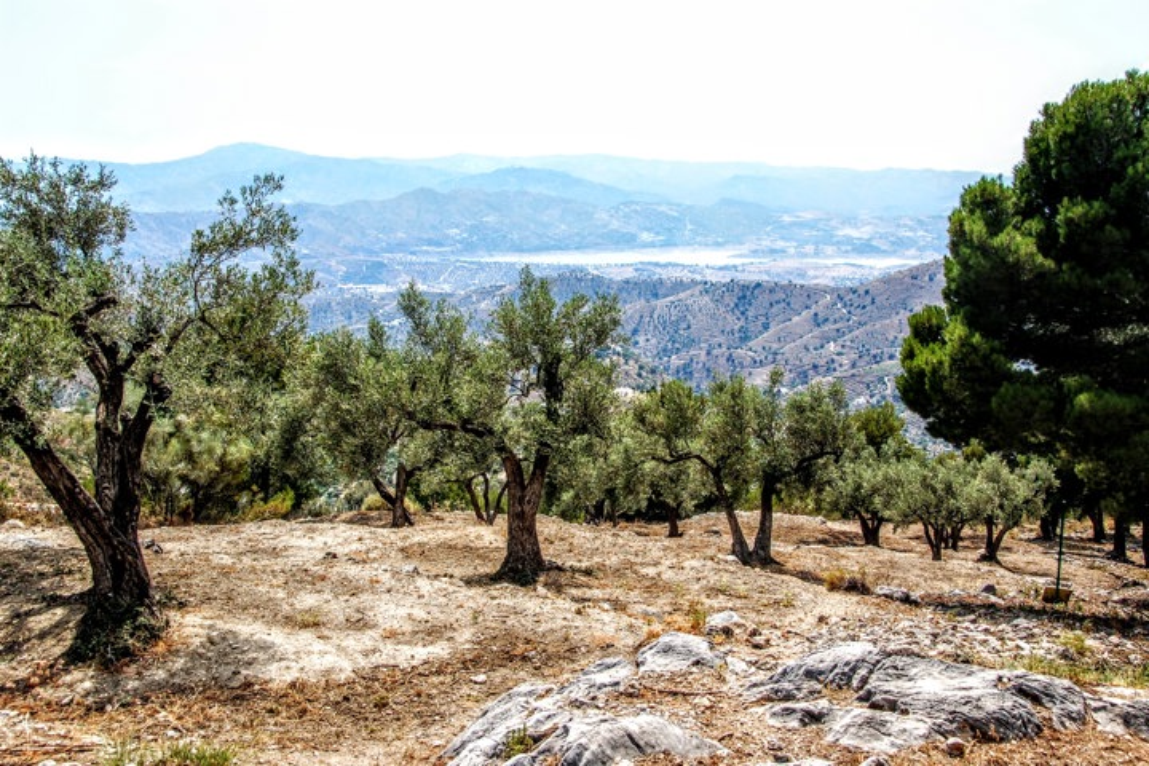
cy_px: 383
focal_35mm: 39
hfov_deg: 49.6
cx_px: 574
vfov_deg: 34.2
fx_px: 1245
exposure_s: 1/320
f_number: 9
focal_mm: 26
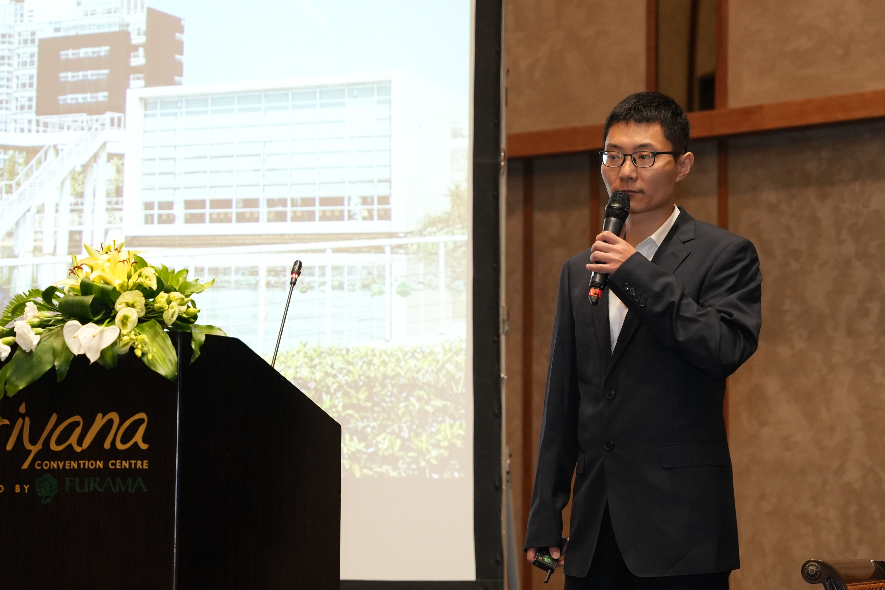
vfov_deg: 13.0
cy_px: 295
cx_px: 442
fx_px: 2581
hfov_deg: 19.5
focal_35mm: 105
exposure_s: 1/100
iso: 2000
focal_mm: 70
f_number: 3.2
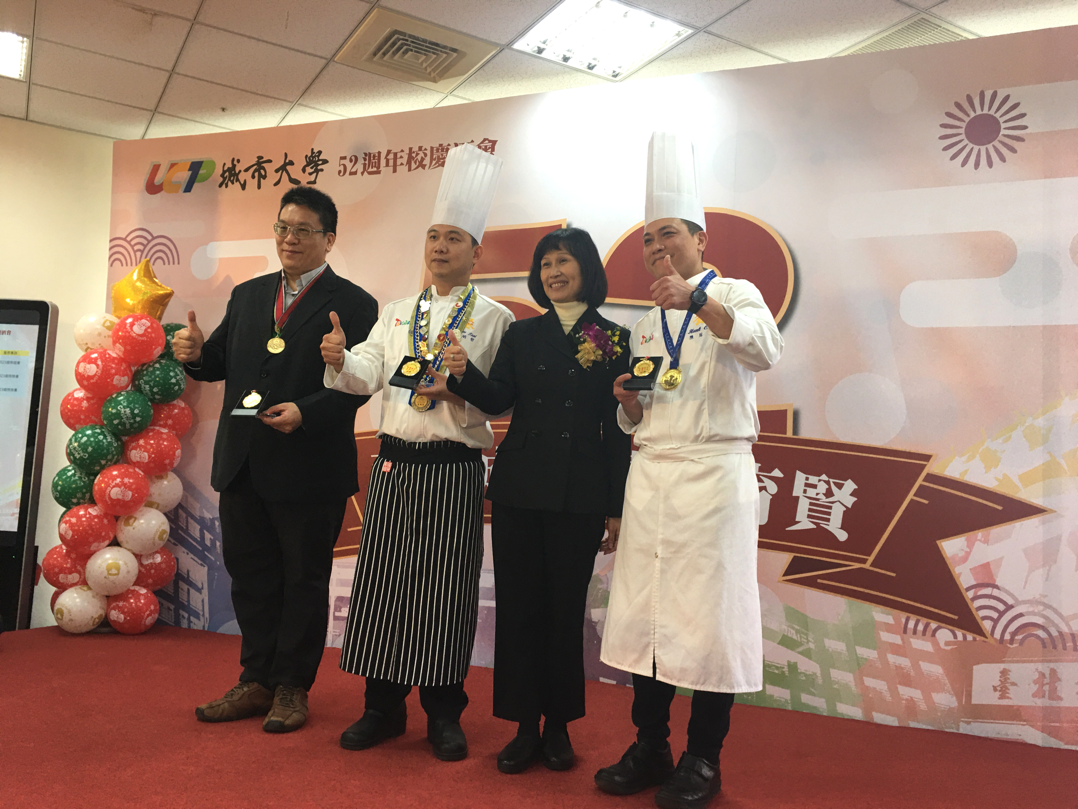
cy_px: 404
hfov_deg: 61.7
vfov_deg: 48.2
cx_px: 539
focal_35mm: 29
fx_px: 903
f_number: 2.2
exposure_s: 1/30
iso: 32
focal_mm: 4.15
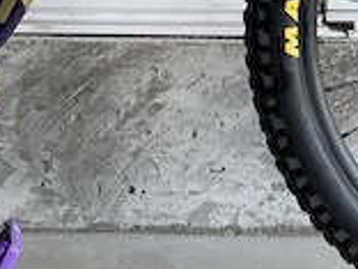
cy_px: -154
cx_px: 23
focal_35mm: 133
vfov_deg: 10.7
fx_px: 1375
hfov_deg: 14.6
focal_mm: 5.7
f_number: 1.5
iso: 40
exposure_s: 1/214
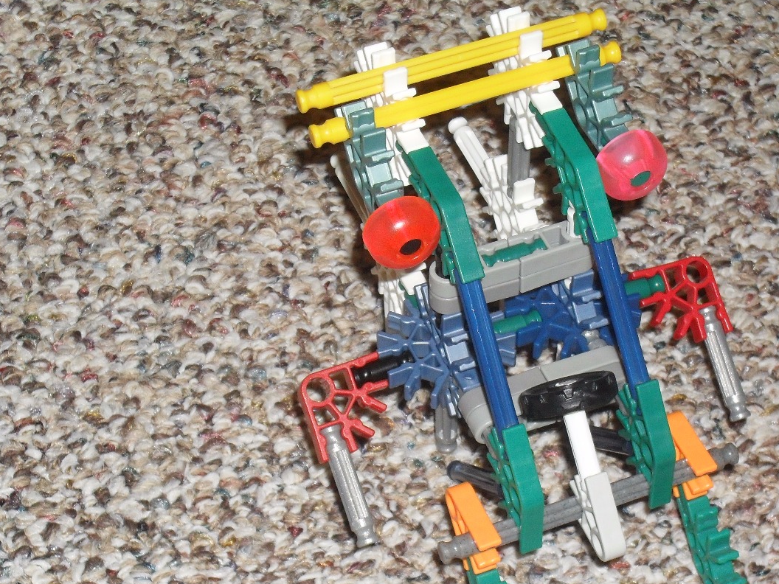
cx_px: 514
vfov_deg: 16.4
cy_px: 389
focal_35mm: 90
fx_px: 2025
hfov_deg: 21.7
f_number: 4.6
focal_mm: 11.7
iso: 200
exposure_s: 1/60
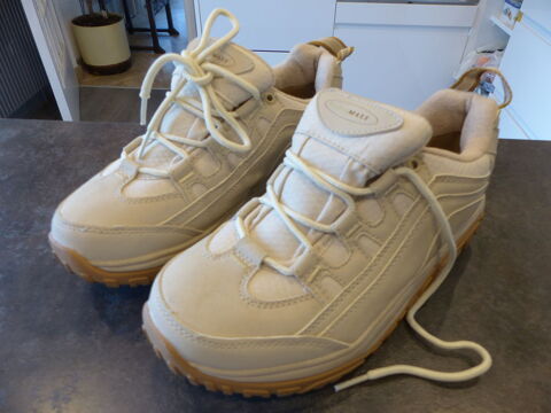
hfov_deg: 69.4
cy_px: 206
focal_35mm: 25
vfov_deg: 54.9
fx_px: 398
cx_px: 276
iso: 100
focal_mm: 4.5
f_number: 2.8
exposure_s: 1/15
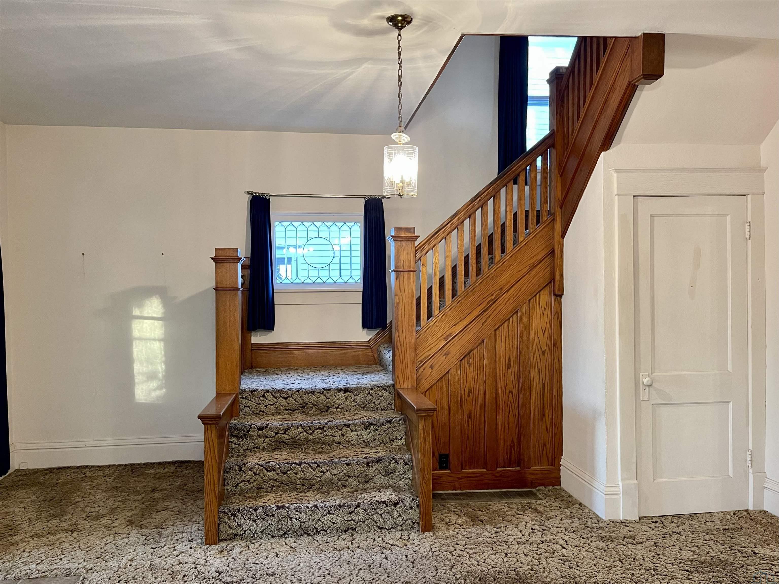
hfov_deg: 69.4
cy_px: 292
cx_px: 390
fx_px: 563
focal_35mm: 25
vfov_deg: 54.9
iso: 320
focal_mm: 5.1
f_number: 1.6
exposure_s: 1/60
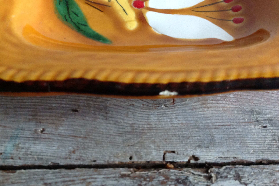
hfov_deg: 51.9
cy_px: 84
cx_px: 141
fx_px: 287
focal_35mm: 37
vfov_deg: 35.9
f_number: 2.4
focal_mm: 4.28
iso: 250
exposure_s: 1/15
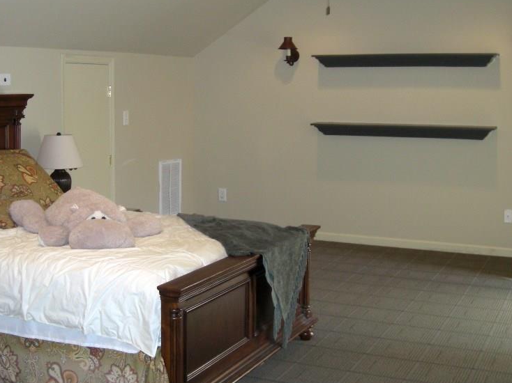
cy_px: 181
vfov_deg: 27.5
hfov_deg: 36.0
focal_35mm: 53
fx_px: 784
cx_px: 195
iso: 200
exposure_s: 1/60
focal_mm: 7.9
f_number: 2.8
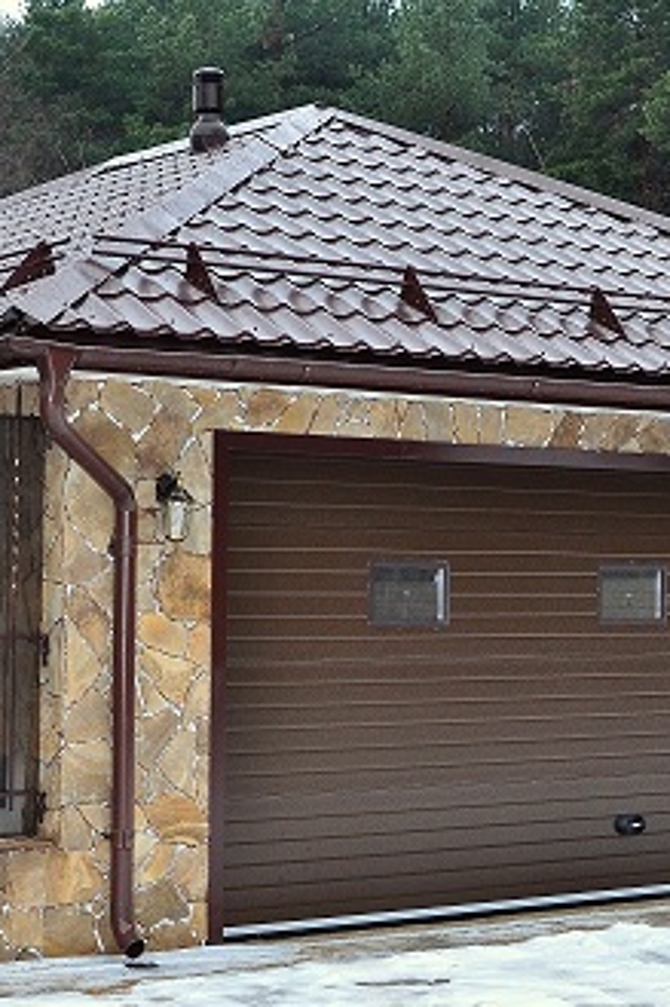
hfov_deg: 17.0
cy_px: 505
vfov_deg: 25.4
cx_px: 459
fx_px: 2229
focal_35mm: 80
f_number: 5.6
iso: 500
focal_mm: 35
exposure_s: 1/60
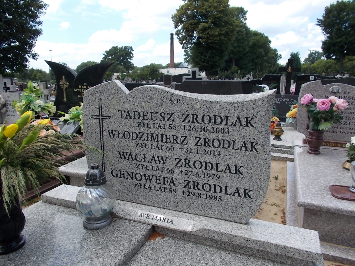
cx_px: 178
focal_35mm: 26
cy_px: 133
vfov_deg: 53.1
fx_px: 267
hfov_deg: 67.3
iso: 80
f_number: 8
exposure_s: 1/100
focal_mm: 4.6
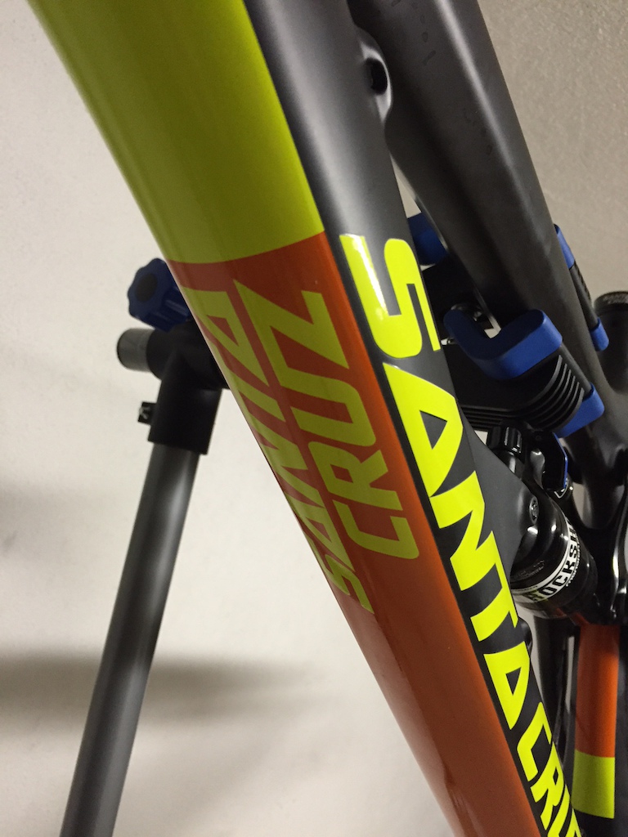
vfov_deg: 61.7
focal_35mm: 29
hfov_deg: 48.2
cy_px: 418
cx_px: 314
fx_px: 701
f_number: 2.2
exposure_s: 1/33
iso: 200
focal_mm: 4.15
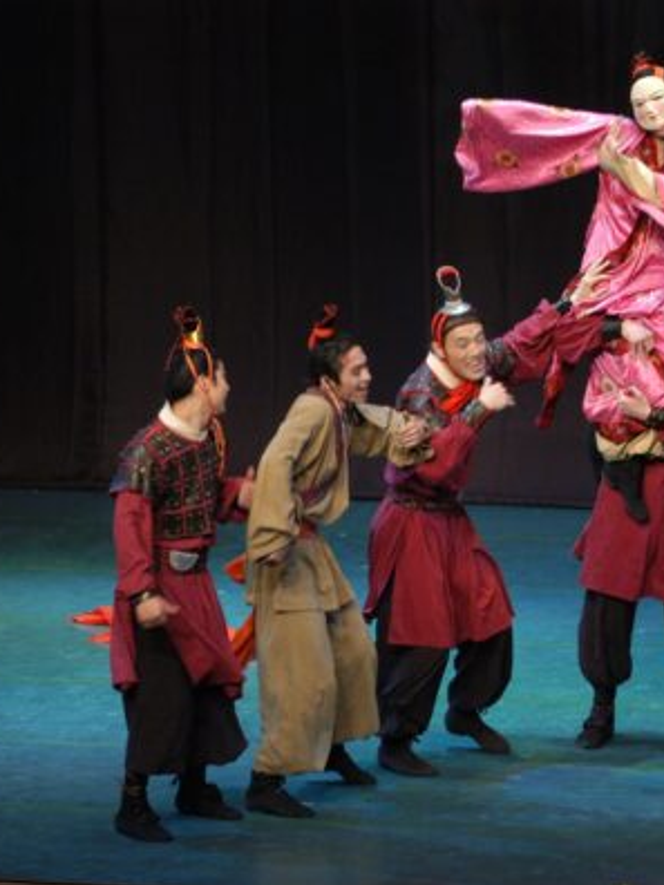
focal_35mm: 273
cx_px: 601
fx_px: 6975
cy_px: 444
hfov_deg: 5.4
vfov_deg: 7.3
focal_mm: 125
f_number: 3.5
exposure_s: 1/100
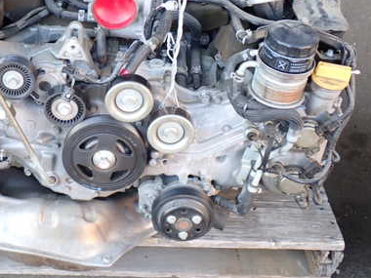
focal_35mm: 60
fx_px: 643
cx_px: 98
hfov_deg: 31.7
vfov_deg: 24.3
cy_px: 90
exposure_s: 1/60
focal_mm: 6.83
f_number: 2.7
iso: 200
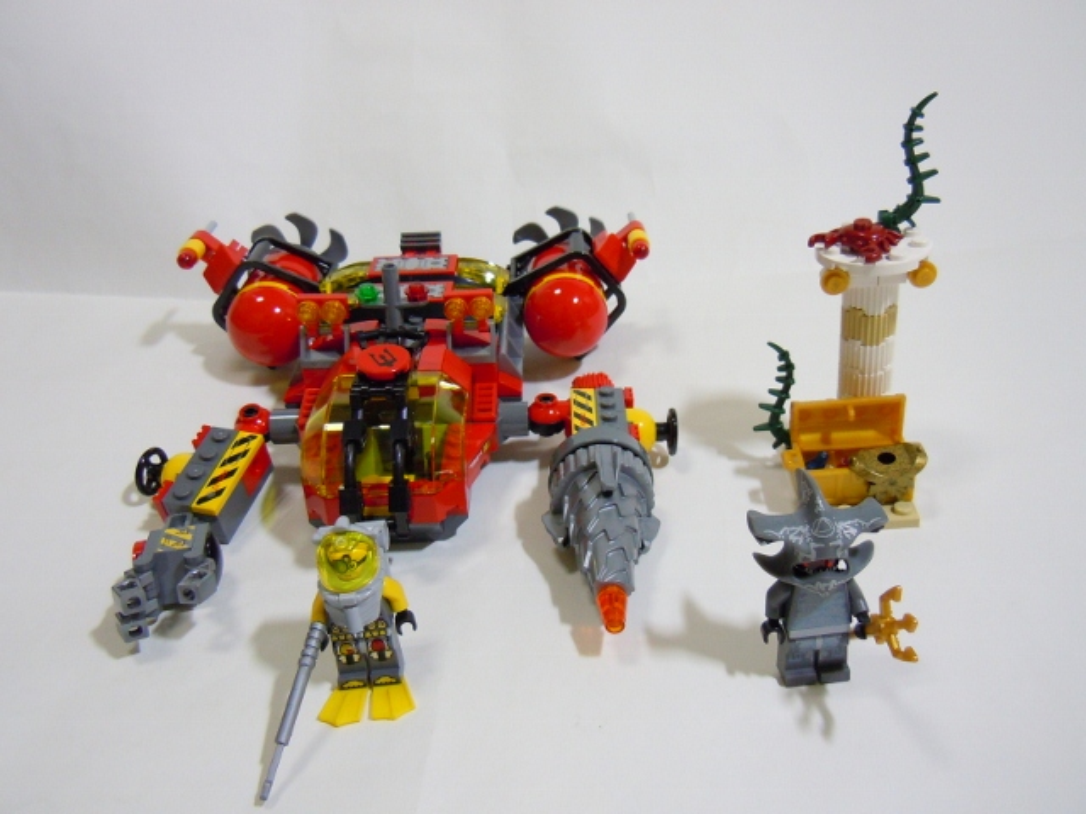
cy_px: 407
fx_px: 941
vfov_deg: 46.8
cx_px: 543
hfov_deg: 60.0
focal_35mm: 30
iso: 400
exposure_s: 1/15
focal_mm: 5.4
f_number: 3.5
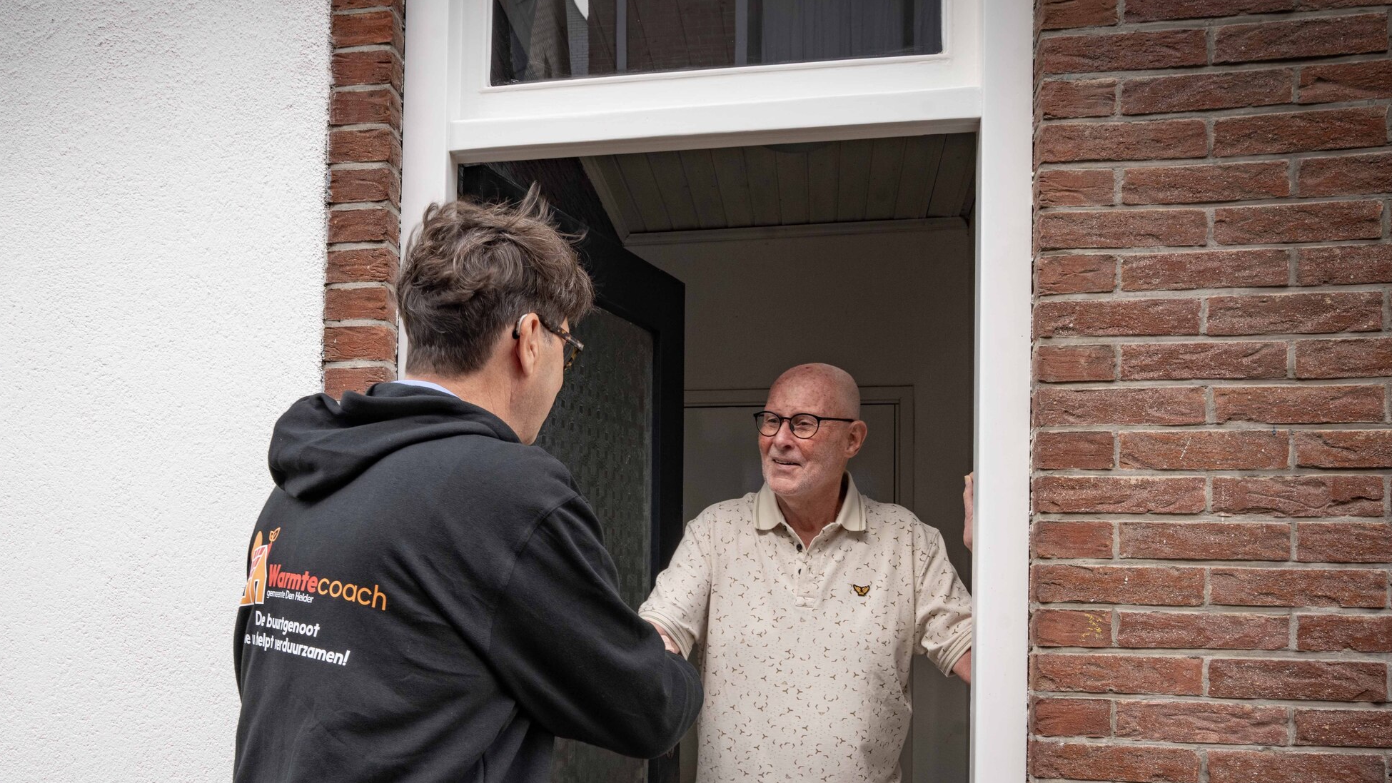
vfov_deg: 34.8
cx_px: 562
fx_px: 1218
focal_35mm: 33
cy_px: 594
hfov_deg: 59.0
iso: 320
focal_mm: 24
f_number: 13
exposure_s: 1/50
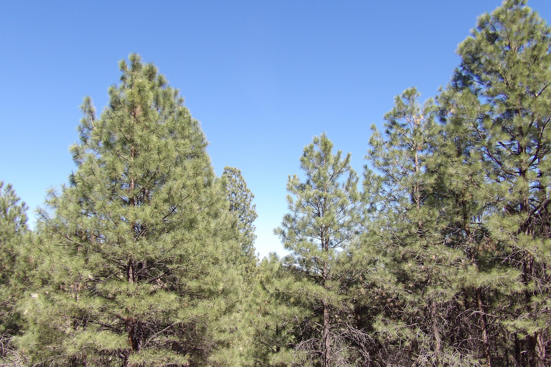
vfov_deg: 32.6
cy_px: 207
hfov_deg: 47.4
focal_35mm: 41
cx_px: 273
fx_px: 628
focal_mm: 7
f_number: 3.7
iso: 100
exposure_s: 1/380
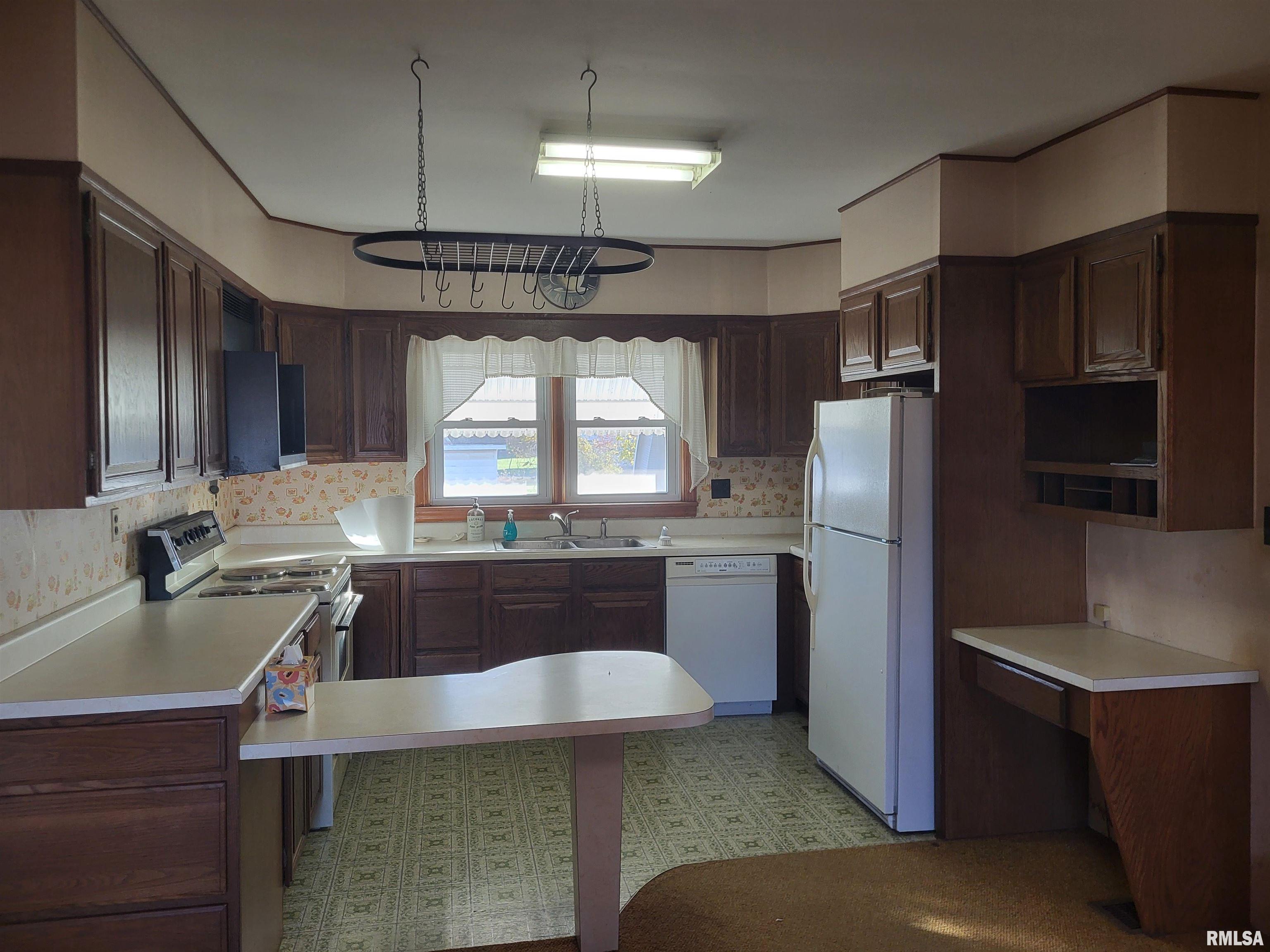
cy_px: 476
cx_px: 635
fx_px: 954
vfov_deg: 53.1
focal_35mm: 26
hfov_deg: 67.3
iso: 200
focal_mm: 5.4
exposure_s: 1/60
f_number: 1.8
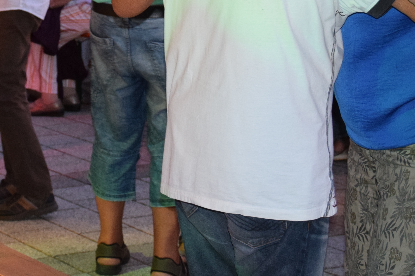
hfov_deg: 15.0
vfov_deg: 10.0
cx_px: 130
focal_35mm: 136
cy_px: -19
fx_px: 1568
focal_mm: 34
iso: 1600
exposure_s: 1/60
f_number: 4.2
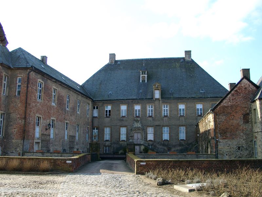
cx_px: 131
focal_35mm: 34
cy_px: 98
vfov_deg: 41.8
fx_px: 257
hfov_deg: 54.0
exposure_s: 1/241
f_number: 4
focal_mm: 7.13
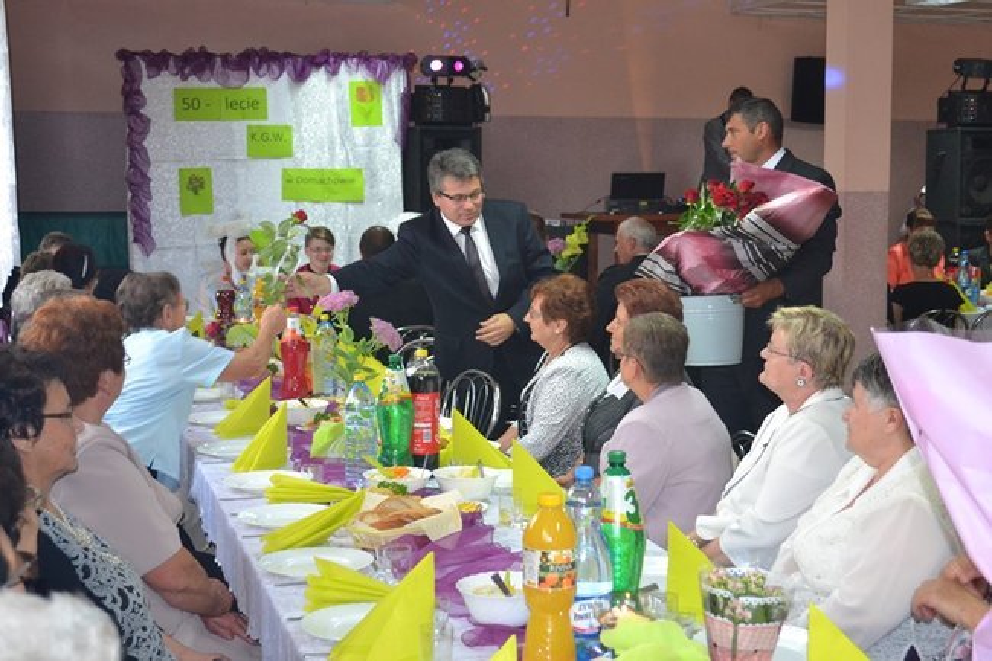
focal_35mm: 52
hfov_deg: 37.9
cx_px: 496
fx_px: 1446
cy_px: 330
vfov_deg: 25.7
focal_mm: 35
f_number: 5
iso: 1600
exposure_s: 1/60
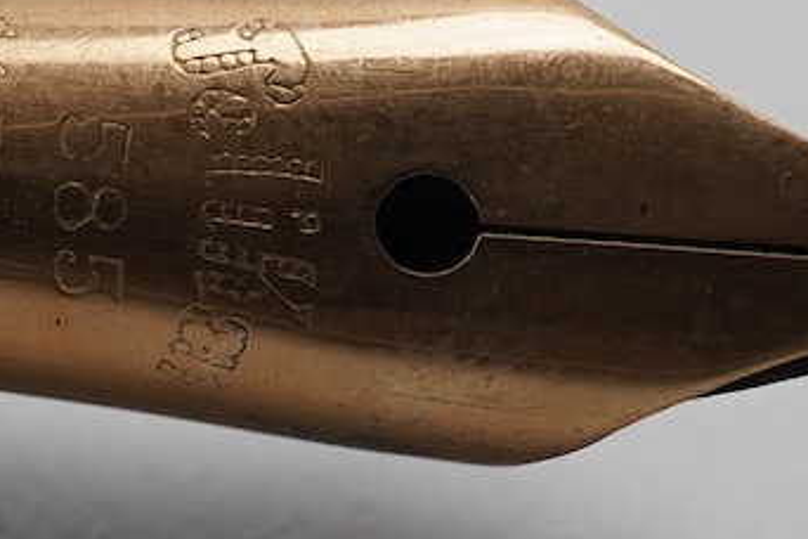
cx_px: 457
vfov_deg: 9.3
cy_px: 366
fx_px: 3322
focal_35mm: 148
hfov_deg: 13.9
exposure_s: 1/100
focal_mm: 30
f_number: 20
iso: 400
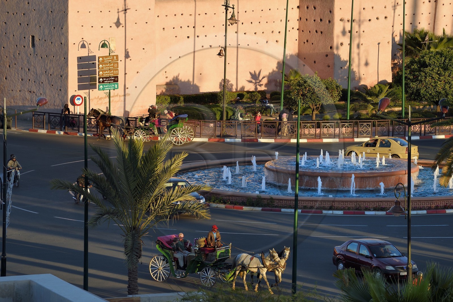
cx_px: 226
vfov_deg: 6.9
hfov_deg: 10.3
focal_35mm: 200
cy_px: 151
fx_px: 2516
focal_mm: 200
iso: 200
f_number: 8
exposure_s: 1/250
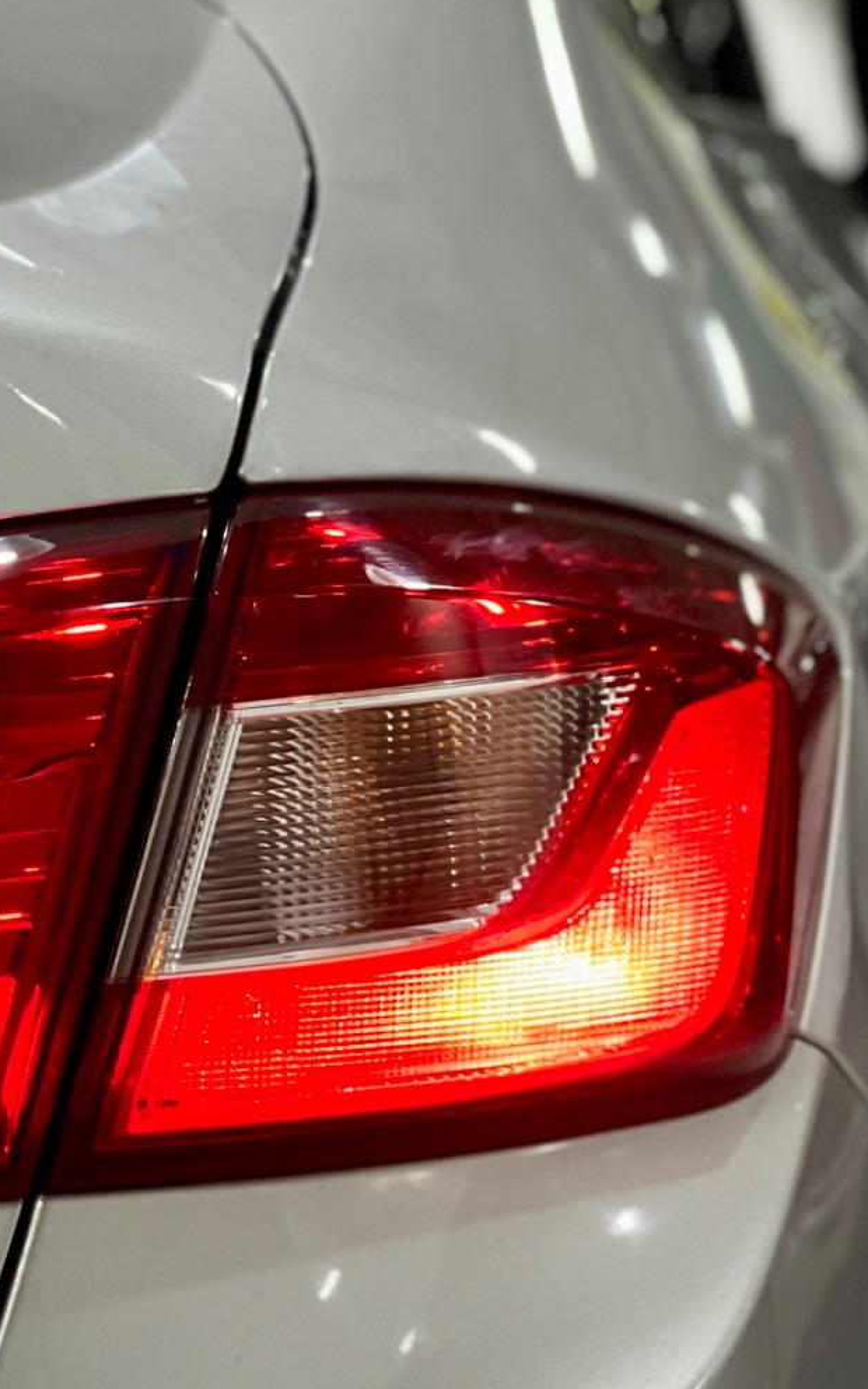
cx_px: 231
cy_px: 765
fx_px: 5980
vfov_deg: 13.2
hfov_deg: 8.3
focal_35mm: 158
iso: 250
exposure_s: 1/40
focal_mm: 9
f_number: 2.8
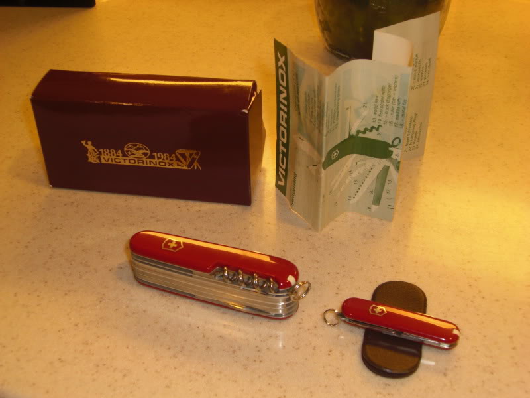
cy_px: 199
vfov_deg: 30.9
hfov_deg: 40.4
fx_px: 720
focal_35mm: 47
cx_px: 265
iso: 100
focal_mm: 7.6
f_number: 3
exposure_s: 1/30
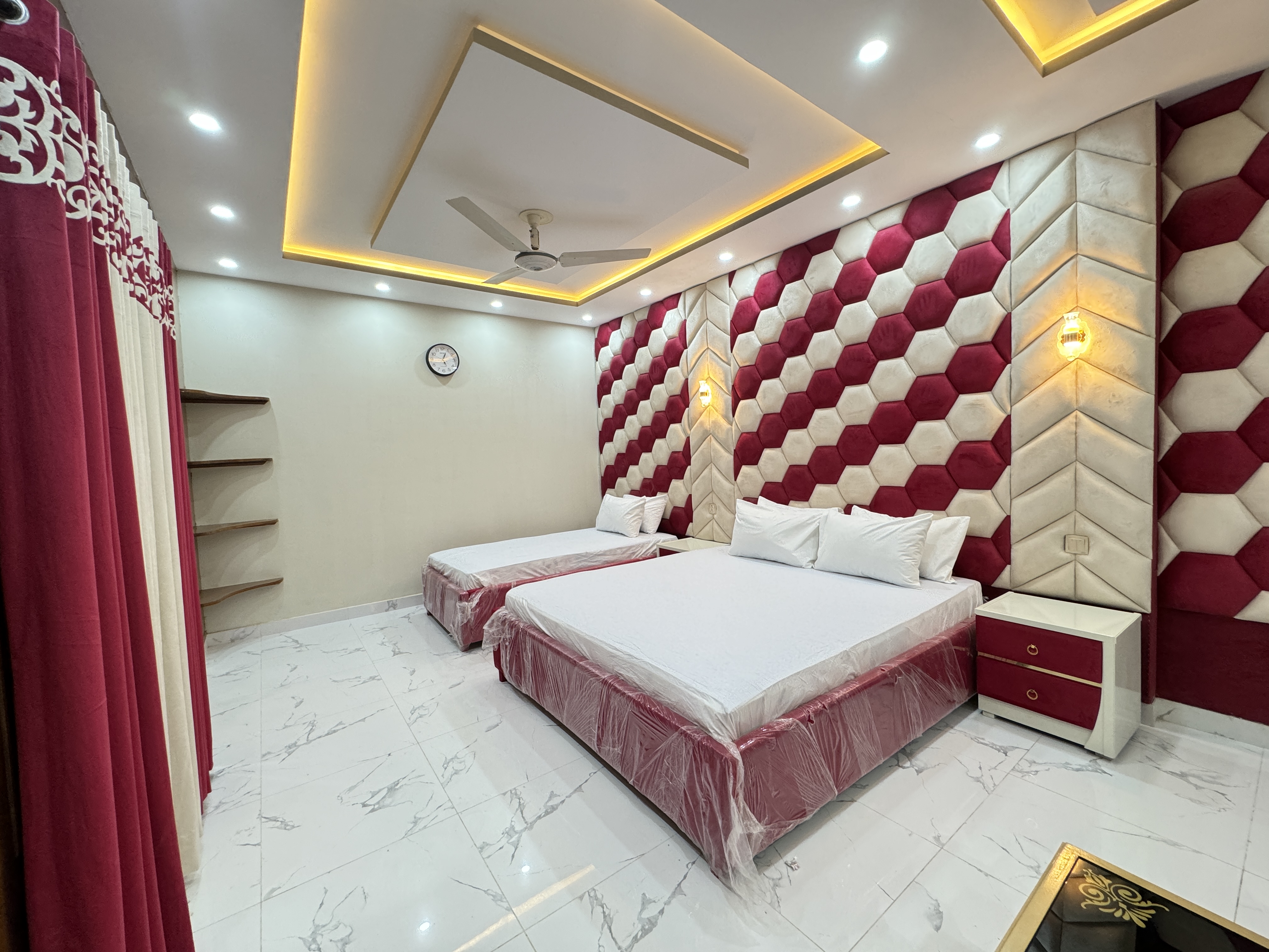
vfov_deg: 85.7
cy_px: 476
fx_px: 513
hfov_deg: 102.1
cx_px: 634
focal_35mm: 14
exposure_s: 1/50
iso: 200
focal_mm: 2.22
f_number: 2.2
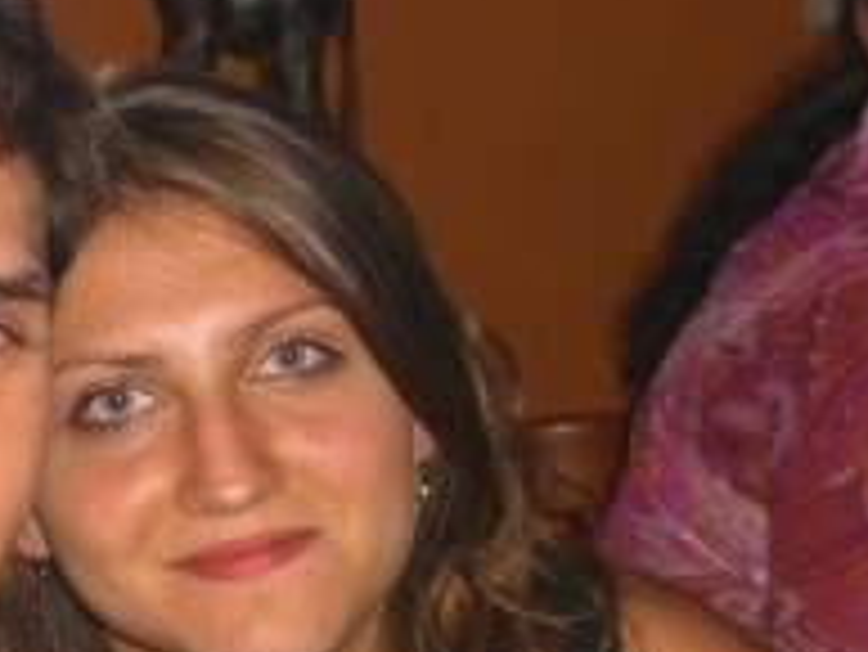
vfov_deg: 12.5
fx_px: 2961
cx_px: 108
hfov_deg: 16.5
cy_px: 616
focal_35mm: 118
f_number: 2.8
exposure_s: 1/60
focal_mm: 7.9
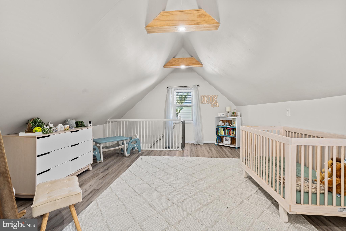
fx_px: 154
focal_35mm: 16
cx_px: 173
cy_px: 116
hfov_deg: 96.7
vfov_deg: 73.7
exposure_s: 1/3
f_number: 8
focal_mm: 16
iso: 400
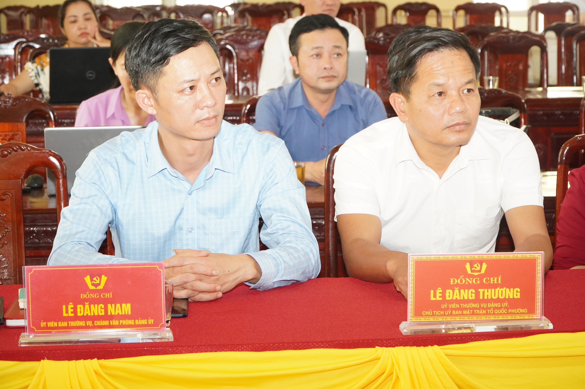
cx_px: 292
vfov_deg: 16.5
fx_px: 1339
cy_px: 194
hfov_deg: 24.6
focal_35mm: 82
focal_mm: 55
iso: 2500
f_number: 7.1
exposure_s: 1/100
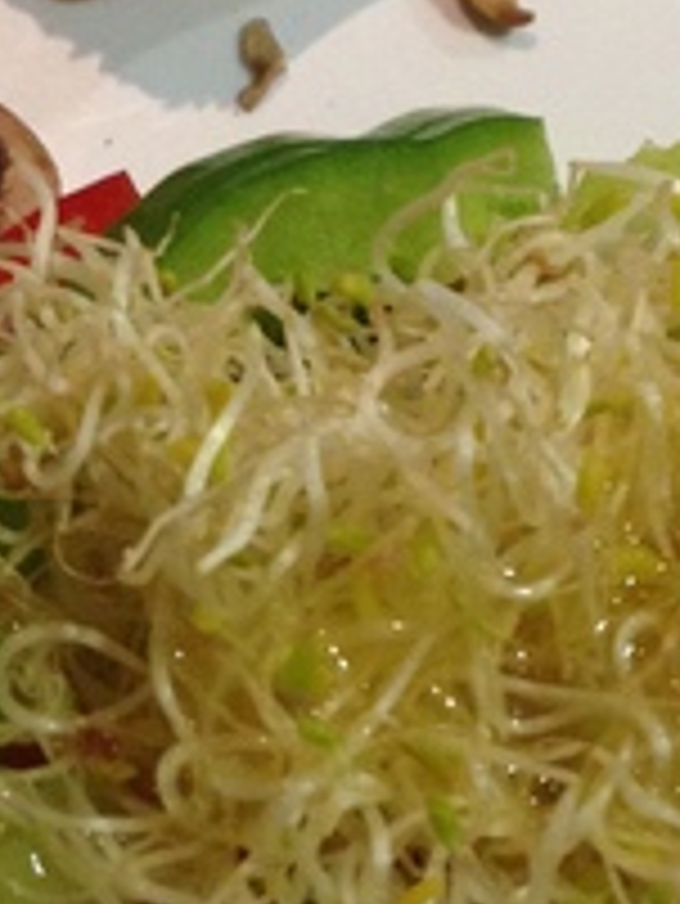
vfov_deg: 15.3
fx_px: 3323
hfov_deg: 11.7
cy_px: 97
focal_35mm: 127
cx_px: 212
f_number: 2.4
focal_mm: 4.12
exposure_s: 1/20
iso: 250
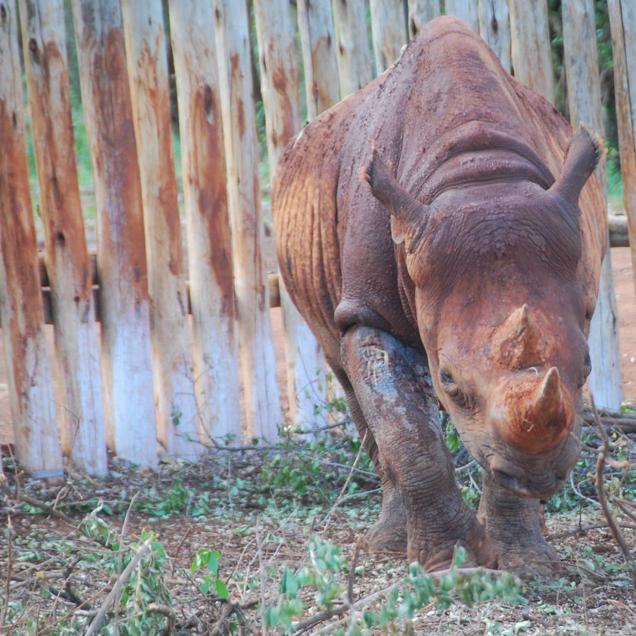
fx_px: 6485
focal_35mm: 312
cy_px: 314
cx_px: 477
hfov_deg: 5.6
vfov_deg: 5.6
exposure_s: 1/100
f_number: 5.6
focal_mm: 150
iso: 400
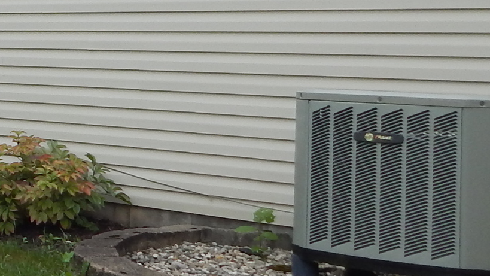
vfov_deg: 12.8
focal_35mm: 94
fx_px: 1222
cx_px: -294
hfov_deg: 19.2
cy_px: 35
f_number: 3
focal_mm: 4
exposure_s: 1/1000
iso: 125
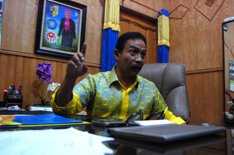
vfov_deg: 39.9
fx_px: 214
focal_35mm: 33
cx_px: 117
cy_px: 78
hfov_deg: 57.3
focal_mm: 22
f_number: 4
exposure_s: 1/25
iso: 800
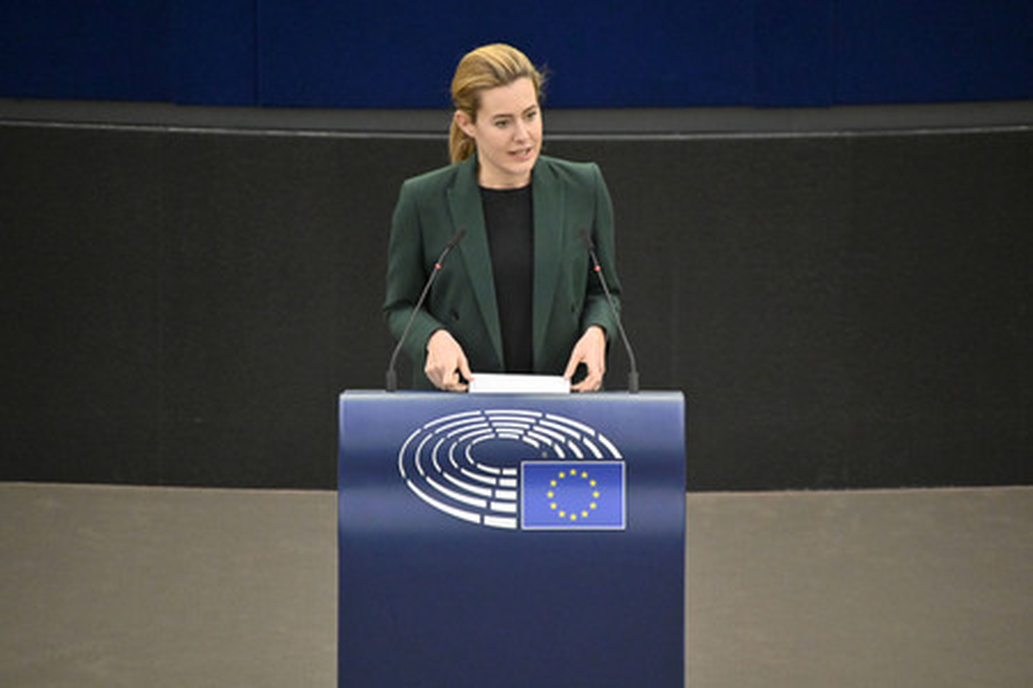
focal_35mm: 500
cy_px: 344
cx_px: 516
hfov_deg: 4.1
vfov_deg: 2.7
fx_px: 14346
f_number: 6.3
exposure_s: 1/400
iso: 6400
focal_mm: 500
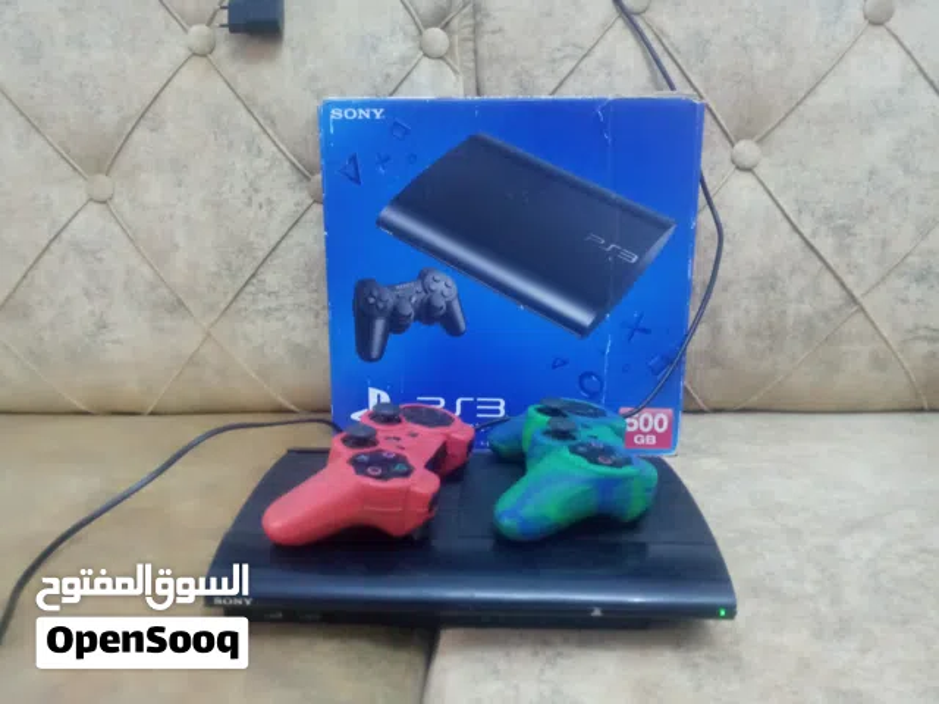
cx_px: 470
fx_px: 732
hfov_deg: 65.3
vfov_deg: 51.4
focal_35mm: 27
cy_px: 352
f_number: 2.2
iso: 1368
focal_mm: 3.79
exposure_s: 1/20
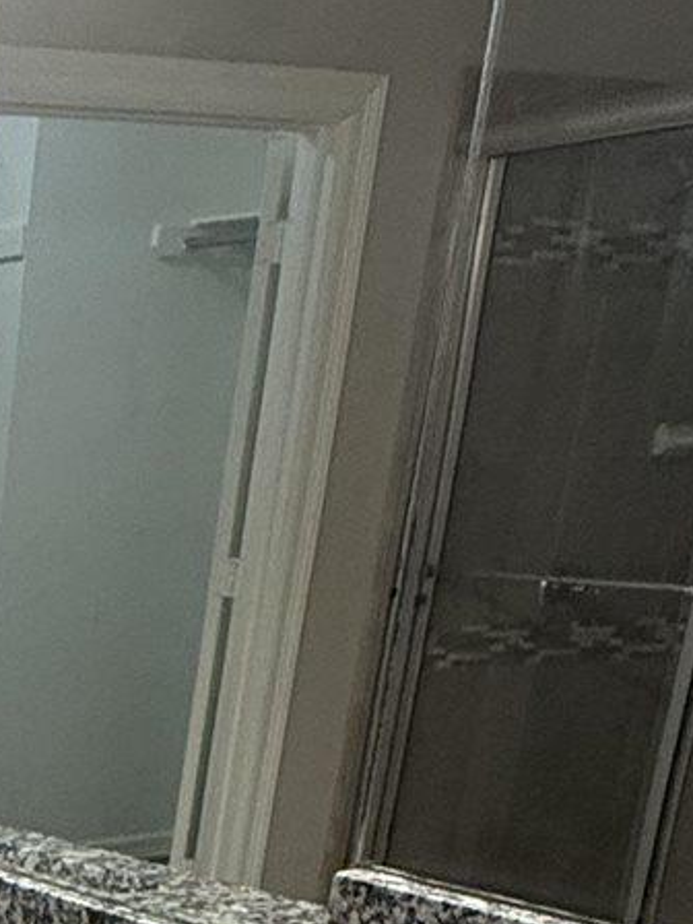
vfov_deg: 24.2
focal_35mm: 72
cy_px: 1147
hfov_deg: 16.5
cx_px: -608
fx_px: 1922
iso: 400
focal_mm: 2.22
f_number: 2.2
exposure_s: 1/120
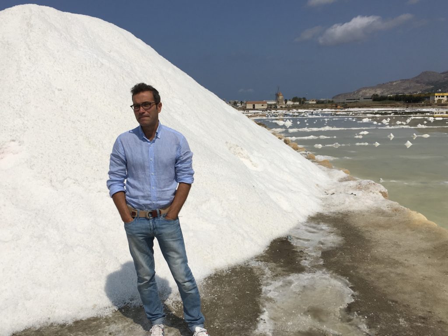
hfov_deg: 61.7
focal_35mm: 29
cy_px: 168
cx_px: 224
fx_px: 375
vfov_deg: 48.2
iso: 25
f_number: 2.2
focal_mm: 4.15
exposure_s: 1/6410
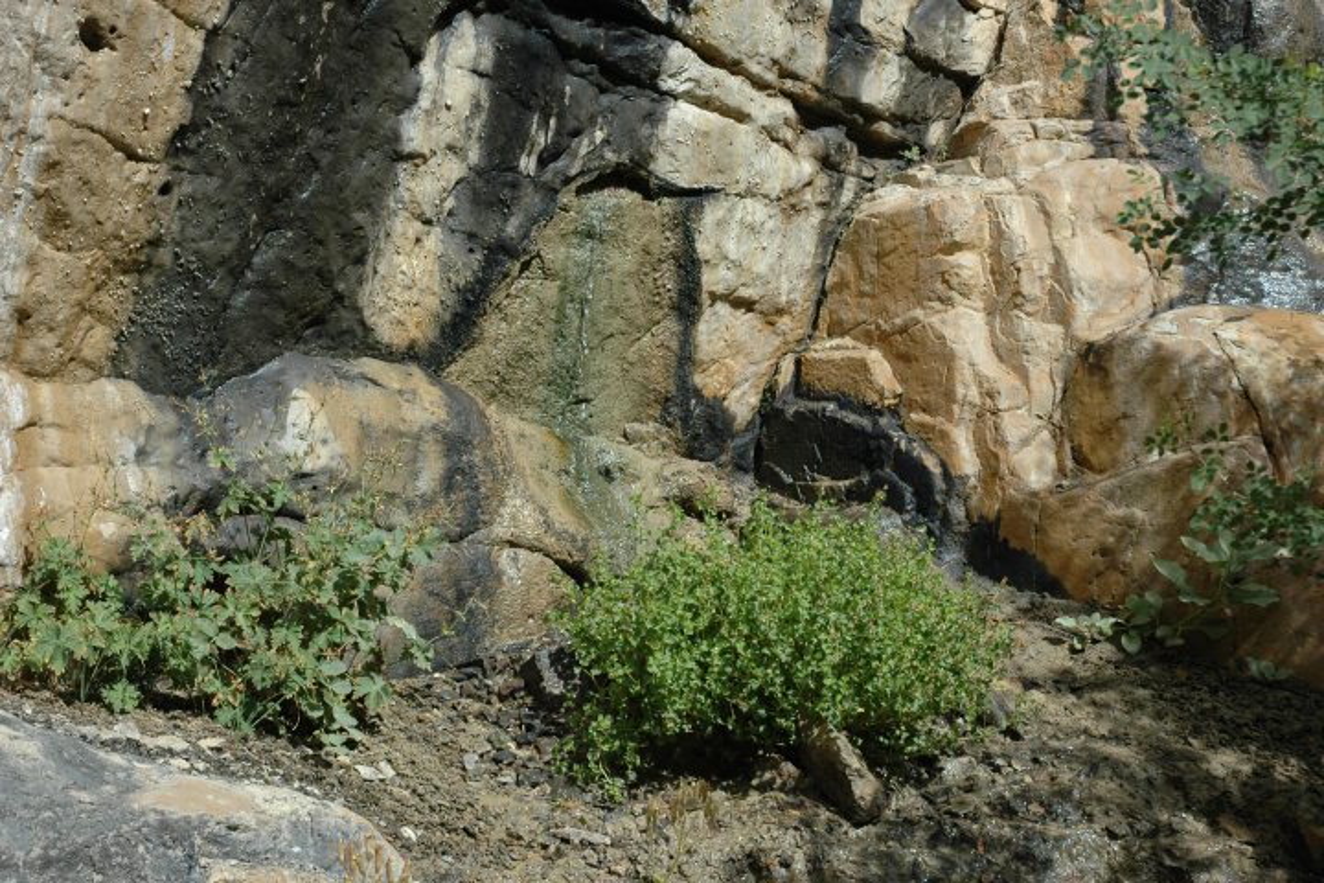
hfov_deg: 35.1
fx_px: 2096
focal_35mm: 57
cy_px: 442
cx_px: 662
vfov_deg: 23.8
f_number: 9
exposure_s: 1/320
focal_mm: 38
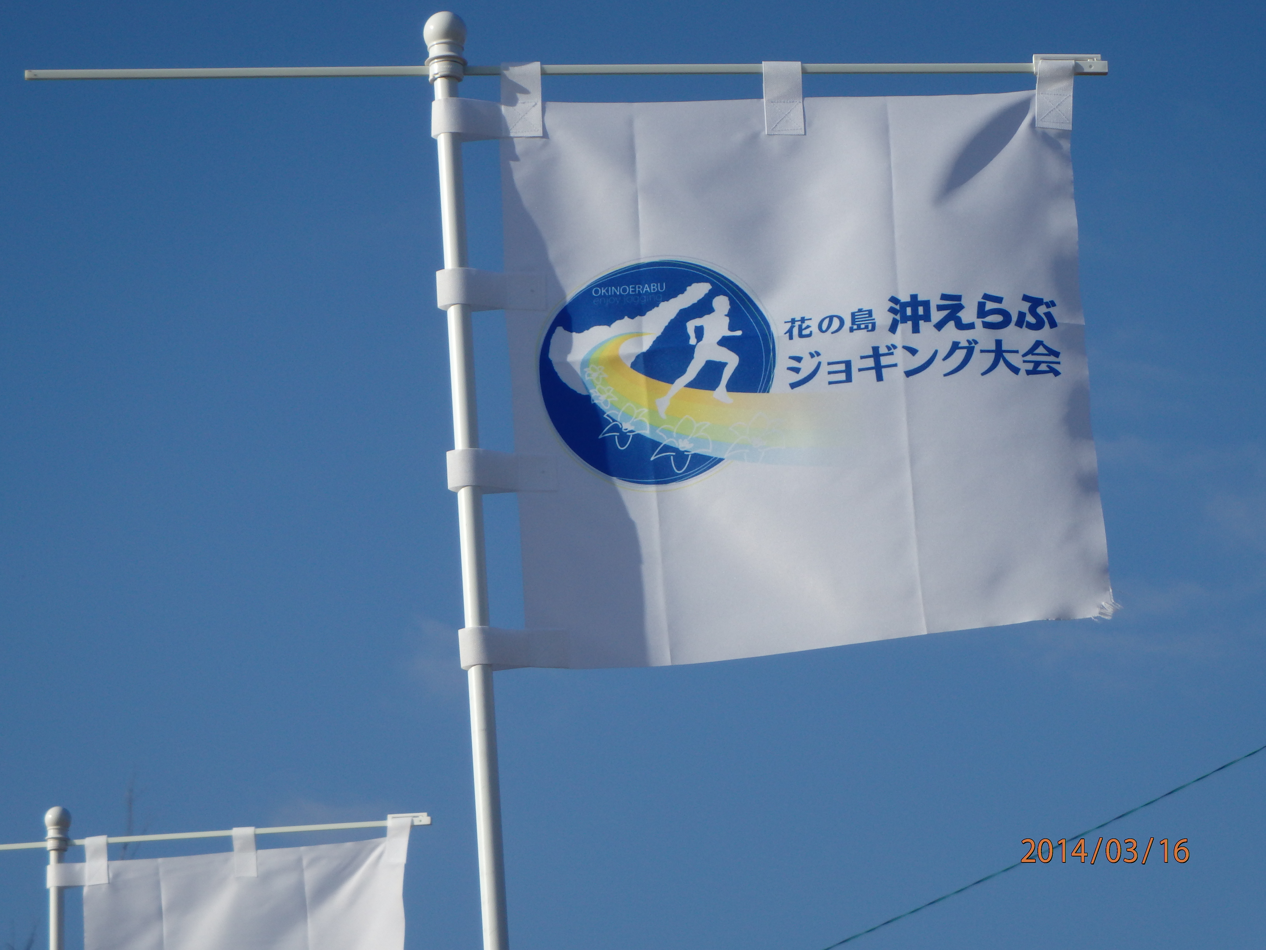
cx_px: 633
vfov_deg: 10.6
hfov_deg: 14.1
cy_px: 475
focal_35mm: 140
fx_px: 5120
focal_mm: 25
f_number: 5.9
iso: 125
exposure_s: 1/800
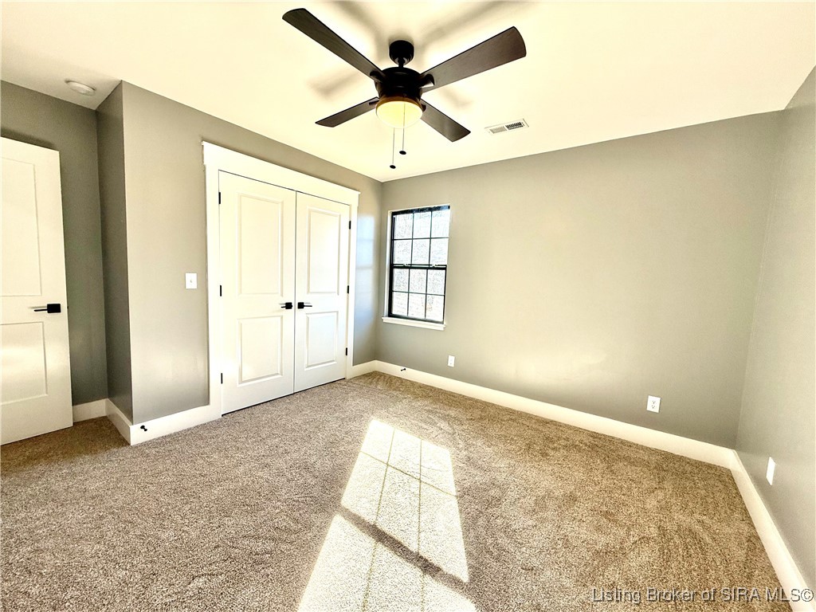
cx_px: 408
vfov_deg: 85.7
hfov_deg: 102.1
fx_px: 330
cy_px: 306
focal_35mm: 14
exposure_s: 1/138
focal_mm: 2.22
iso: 64
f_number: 2.2
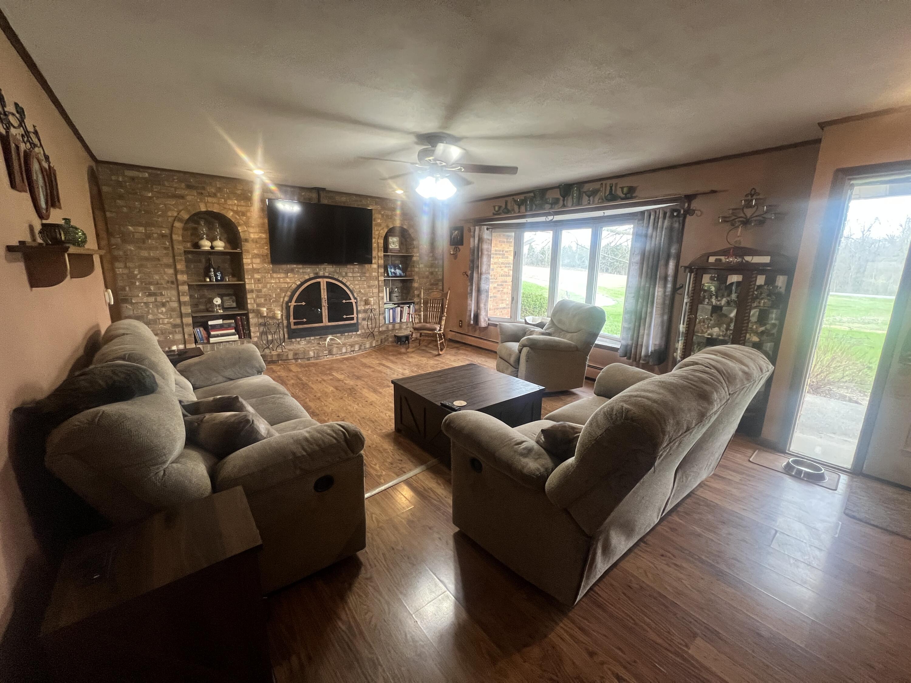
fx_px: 342
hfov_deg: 106.2
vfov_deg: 89.9
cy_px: 342
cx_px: 456
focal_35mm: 13
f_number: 1.8
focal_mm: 1.57
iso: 320
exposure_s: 1/60
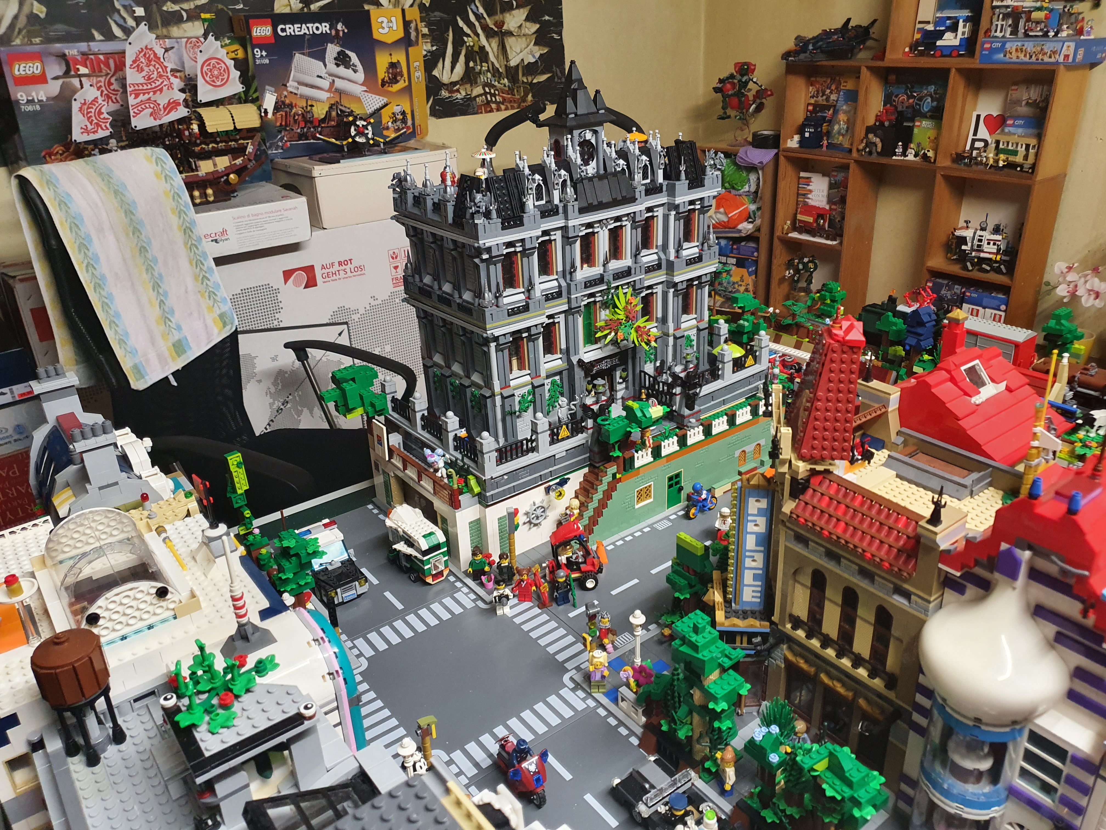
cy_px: 415
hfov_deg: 67.3
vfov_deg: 53.1
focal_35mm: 26
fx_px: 831
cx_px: 553
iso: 250
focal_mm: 4.32
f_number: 1.5
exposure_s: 1/50
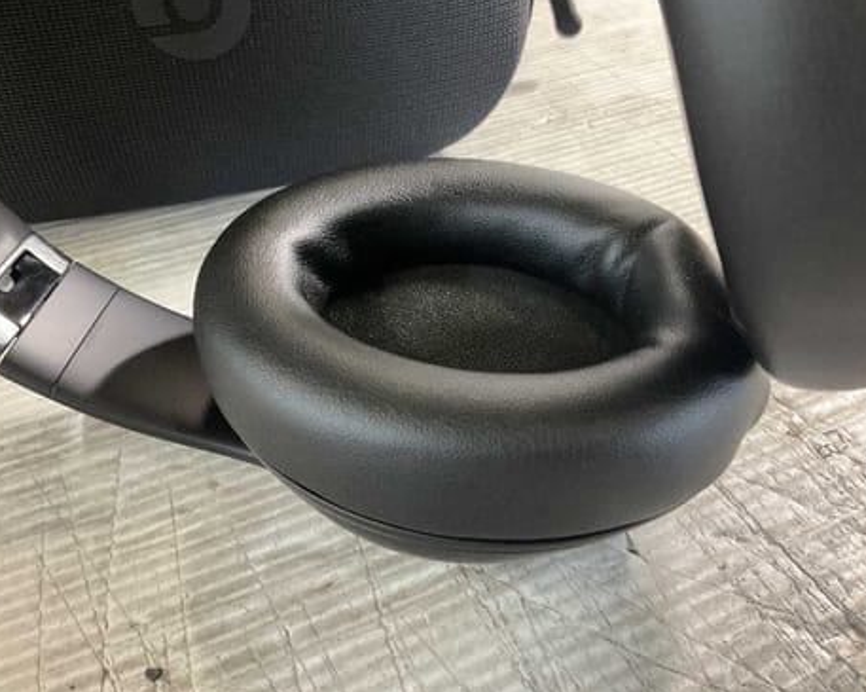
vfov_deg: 47.1
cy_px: 344
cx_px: 447
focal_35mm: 31
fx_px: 794
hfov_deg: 57.2
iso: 200
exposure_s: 1/33
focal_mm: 3
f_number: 1.8
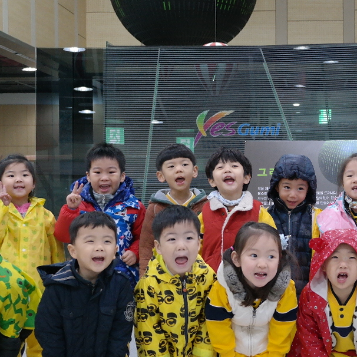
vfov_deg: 21.6
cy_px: 190
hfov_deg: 21.3
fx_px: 933
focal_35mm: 80
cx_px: 306
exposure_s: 1/40
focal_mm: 22
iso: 800
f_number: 3.5
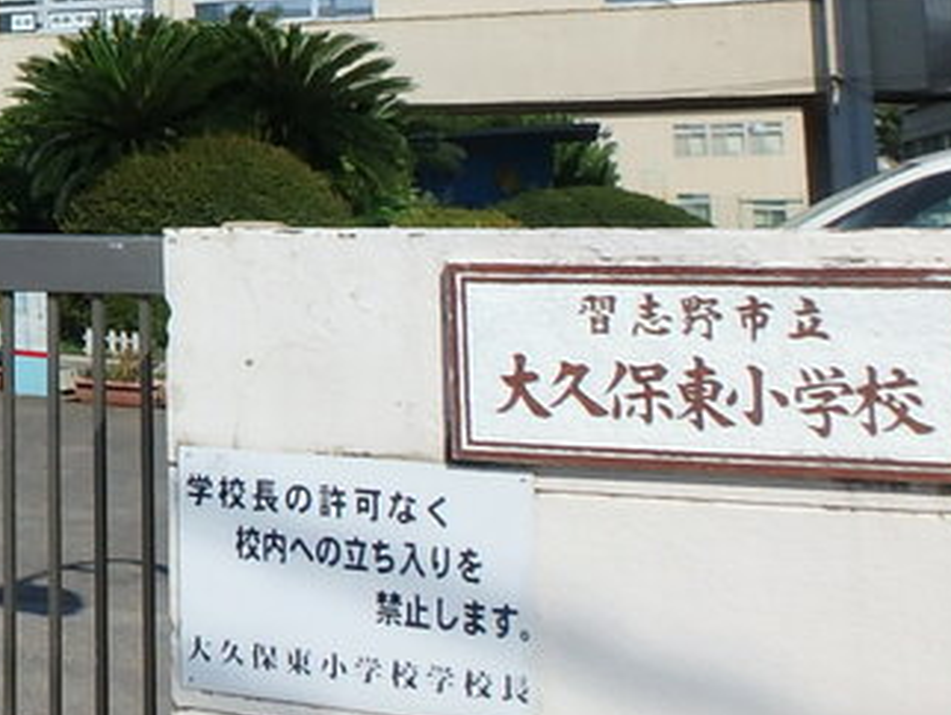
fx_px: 1705
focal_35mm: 62
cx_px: -343
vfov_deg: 23.1
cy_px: 83
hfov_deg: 25.8
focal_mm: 3.7
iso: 125
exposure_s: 1/800
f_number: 6
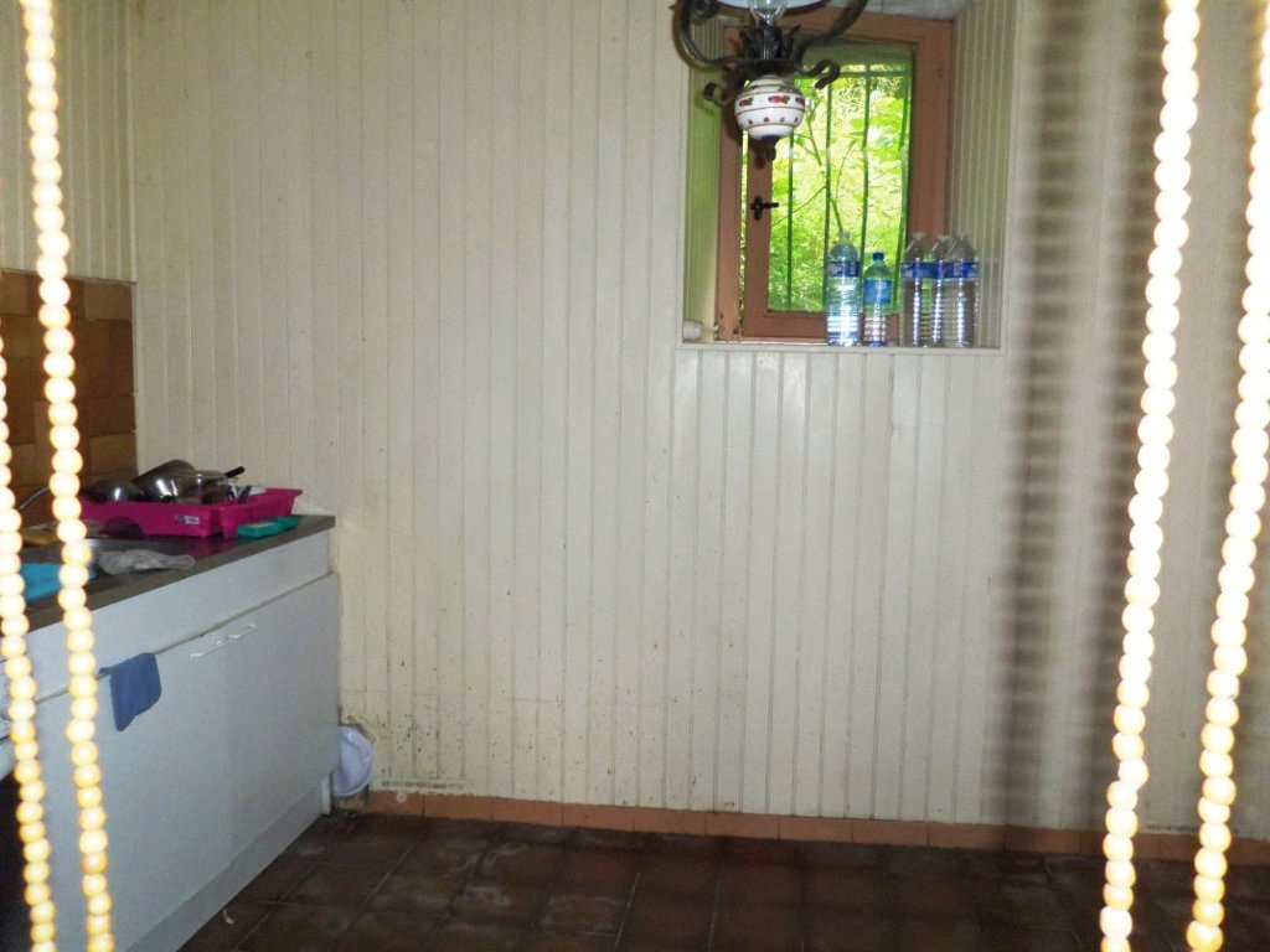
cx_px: 635
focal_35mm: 28
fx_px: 1027
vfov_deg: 49.7
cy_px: 476
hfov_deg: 63.4
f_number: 3.9
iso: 320
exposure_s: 1/40
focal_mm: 5
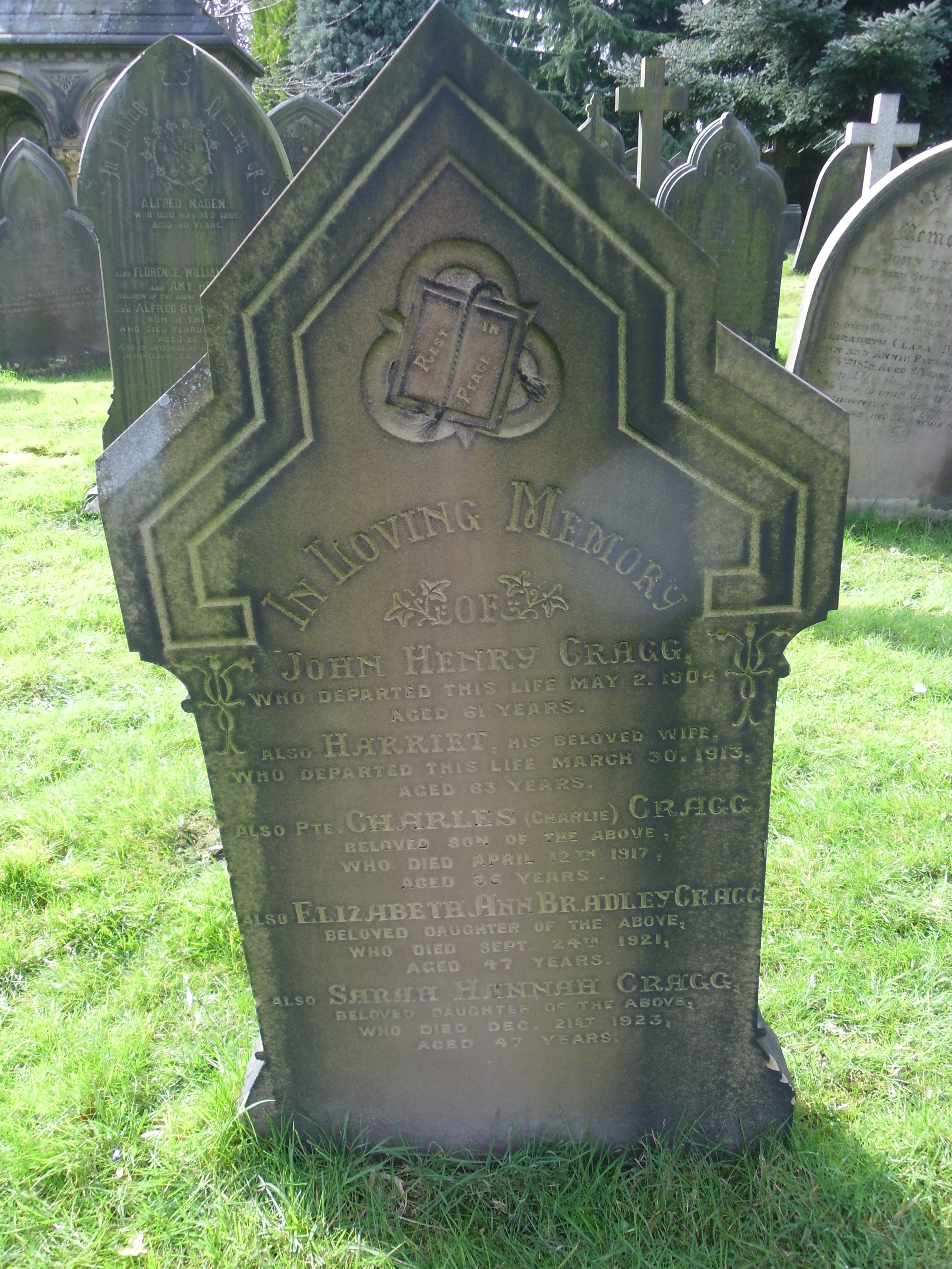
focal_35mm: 31
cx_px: 476
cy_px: 634
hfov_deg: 45.4
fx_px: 1137
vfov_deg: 58.4
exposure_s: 1/122
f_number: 3.3
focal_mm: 5.6
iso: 80
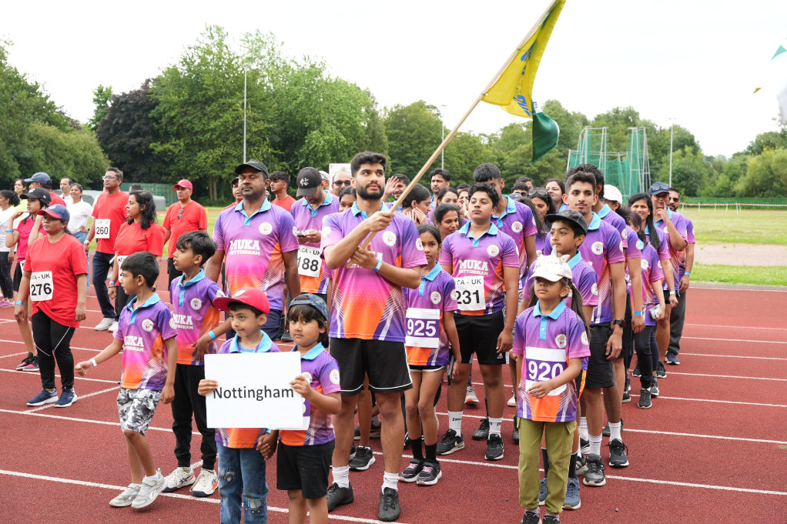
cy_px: 262
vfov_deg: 29.7
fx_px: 990
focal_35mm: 45
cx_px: 394
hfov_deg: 43.3
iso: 400
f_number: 5
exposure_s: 1/250
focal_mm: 45.3
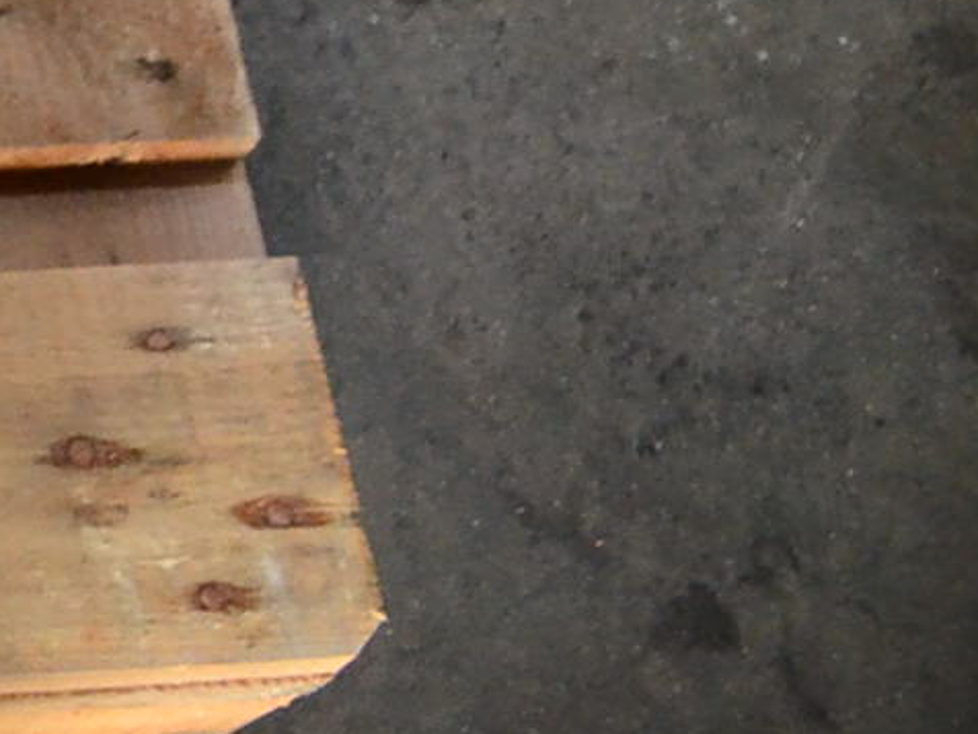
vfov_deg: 10.1
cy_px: -785
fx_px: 3786
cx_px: -1449
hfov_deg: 11.7
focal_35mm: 134
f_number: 3.5
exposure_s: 1/320
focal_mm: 18
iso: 2500
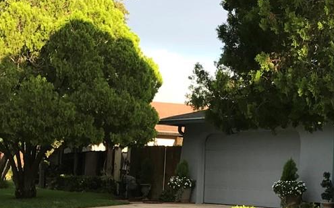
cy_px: 170
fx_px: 874
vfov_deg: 13.5
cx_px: 248
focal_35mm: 96
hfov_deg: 21.5
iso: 20
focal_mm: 3.99
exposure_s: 1/427
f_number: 1.8
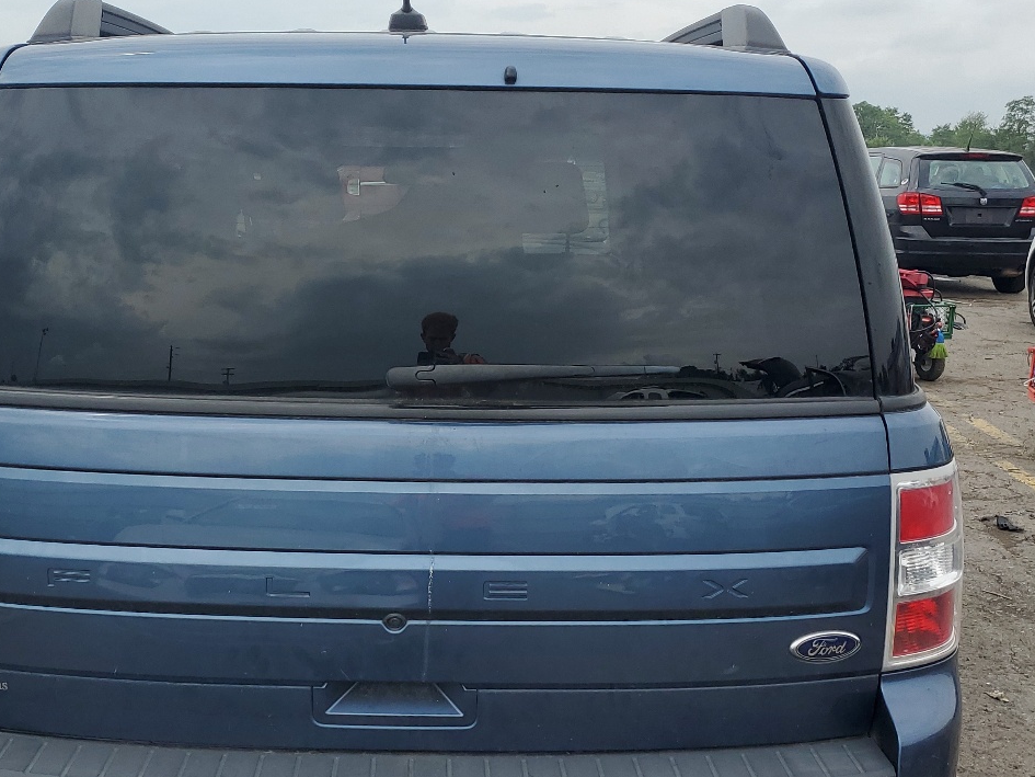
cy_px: 452
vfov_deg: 32.8
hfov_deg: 42.6
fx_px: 1316
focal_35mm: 44
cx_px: 378
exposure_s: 1/3333
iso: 50
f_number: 1.5
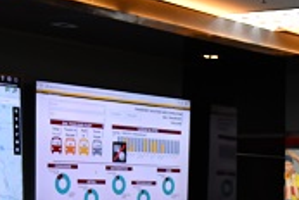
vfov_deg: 9.8
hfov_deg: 14.6
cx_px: 379
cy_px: 328
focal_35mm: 135
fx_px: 1123
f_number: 2.8
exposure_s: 1/160
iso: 640
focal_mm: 26
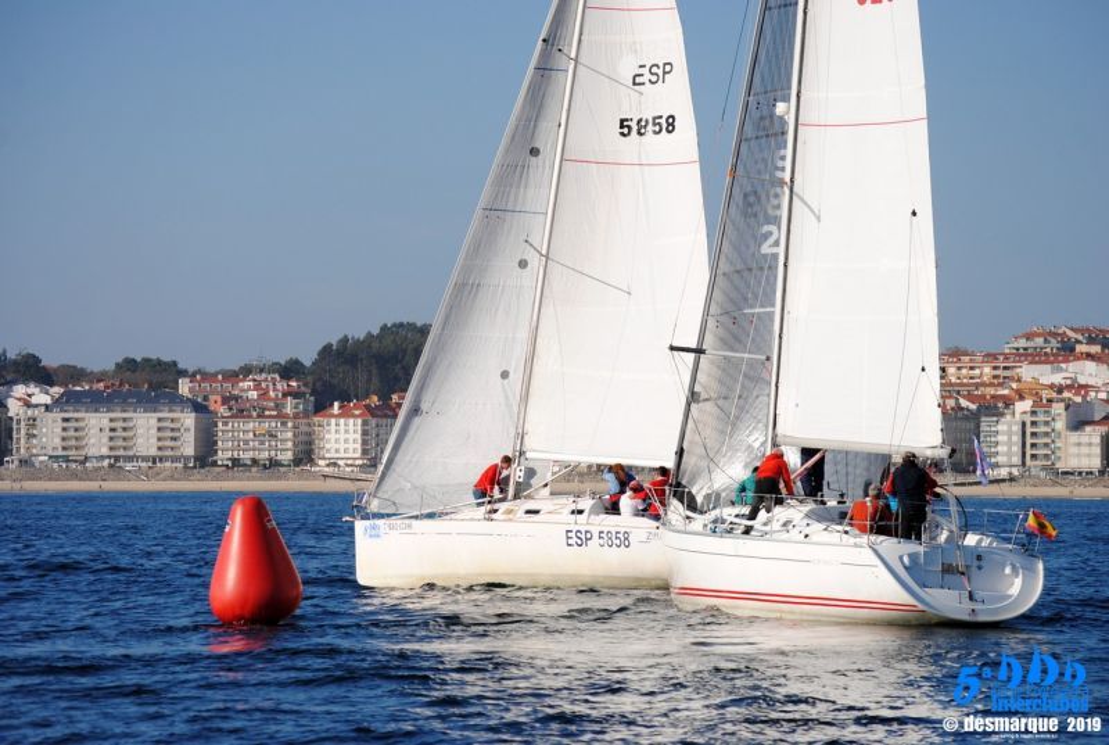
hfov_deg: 13.9
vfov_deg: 9.4
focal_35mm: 147
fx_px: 4538
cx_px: 554
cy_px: 372
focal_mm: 98
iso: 100
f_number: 6.3
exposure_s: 1/640
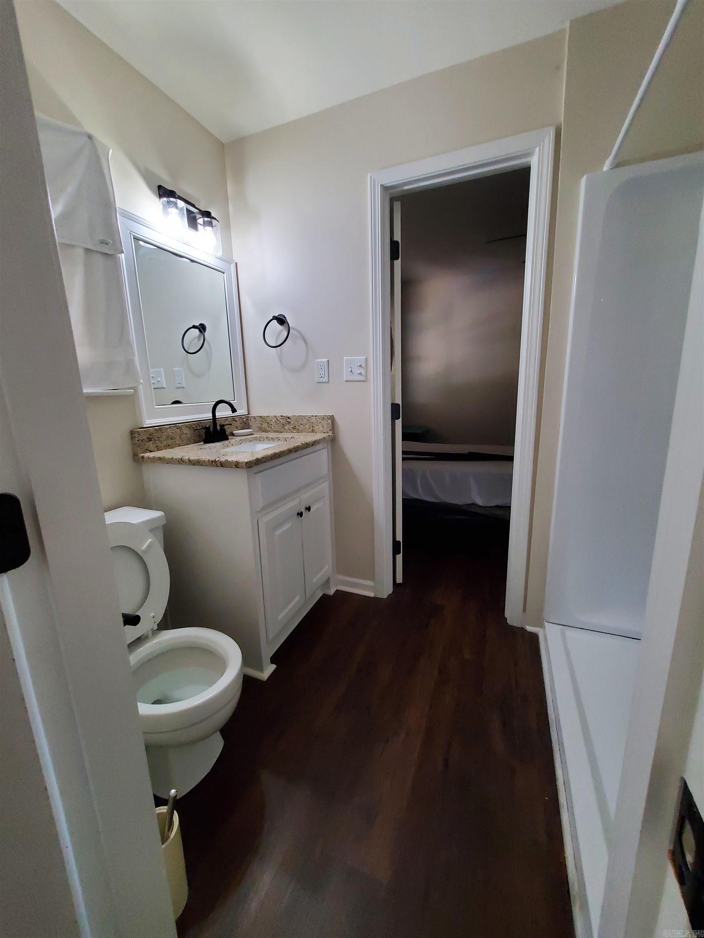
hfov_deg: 89.9
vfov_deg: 106.2
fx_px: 353
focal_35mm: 13
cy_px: 469
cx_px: 352
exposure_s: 1/60
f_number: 2.2
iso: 500
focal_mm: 1.8
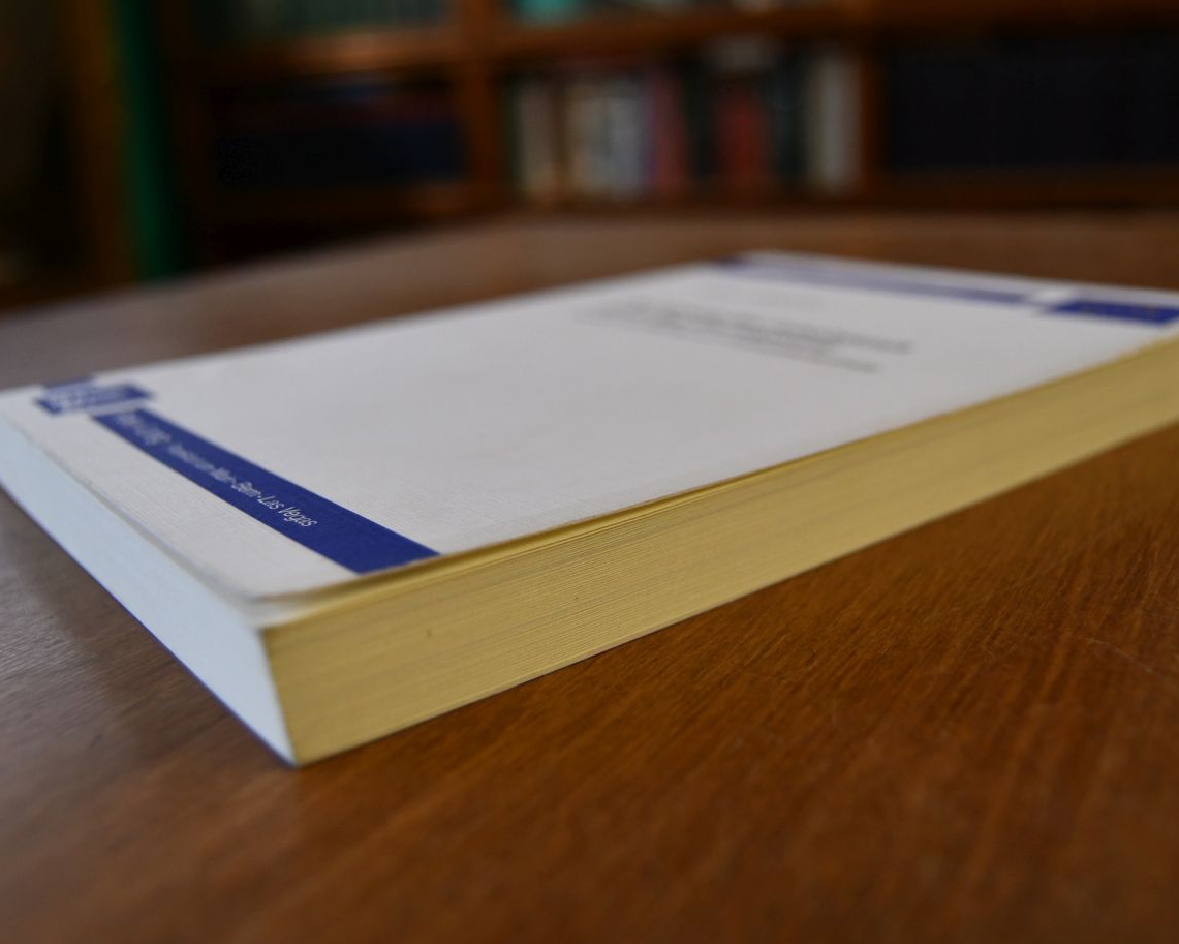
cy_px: 463
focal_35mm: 38
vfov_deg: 39.2
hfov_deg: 47.9
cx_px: 631
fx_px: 1326
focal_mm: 22
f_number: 3.5
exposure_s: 1/250
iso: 800
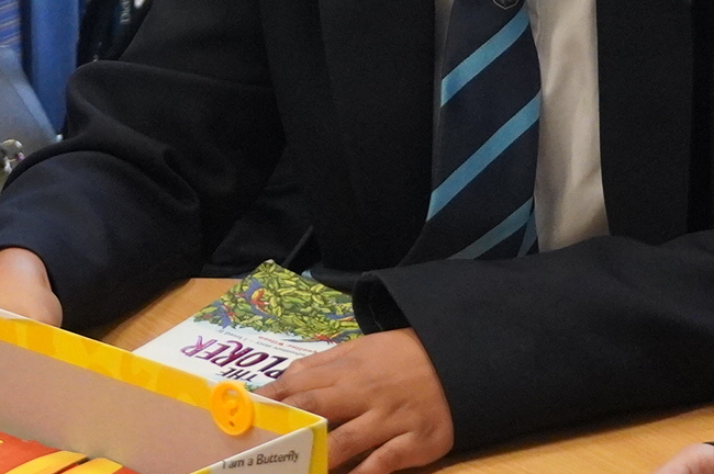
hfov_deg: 9.5
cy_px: 235
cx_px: -60
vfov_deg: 6.4
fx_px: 4266
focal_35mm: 215
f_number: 4.5
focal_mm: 31
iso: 2000
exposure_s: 1/160
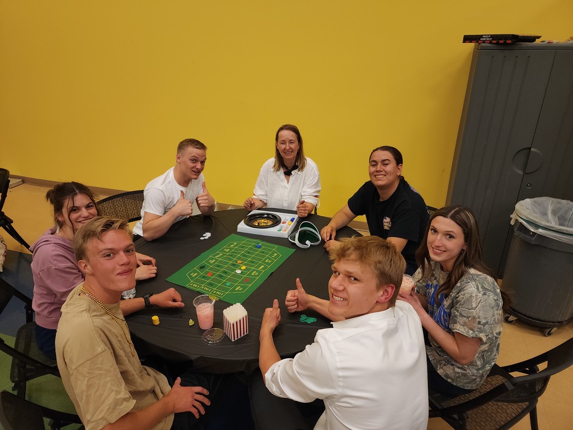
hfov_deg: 73.9
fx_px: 381
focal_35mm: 23
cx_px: 286
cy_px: 215
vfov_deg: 58.9
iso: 200
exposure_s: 1/120
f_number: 1.8
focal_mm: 6.4
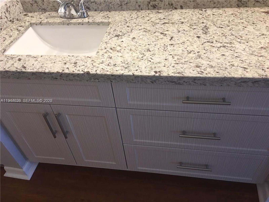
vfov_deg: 48.2
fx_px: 225
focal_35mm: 29
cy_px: 101
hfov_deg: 61.7
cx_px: 134
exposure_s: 1/15
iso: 64
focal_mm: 4.15
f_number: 2.2
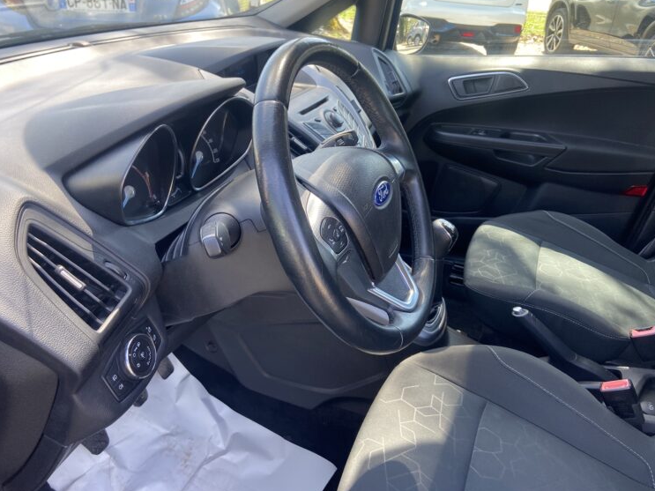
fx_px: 530
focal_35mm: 28
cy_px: 230
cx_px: 323
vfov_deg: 49.7
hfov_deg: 63.4
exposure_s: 1/122
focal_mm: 4.25
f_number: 1.8
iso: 50
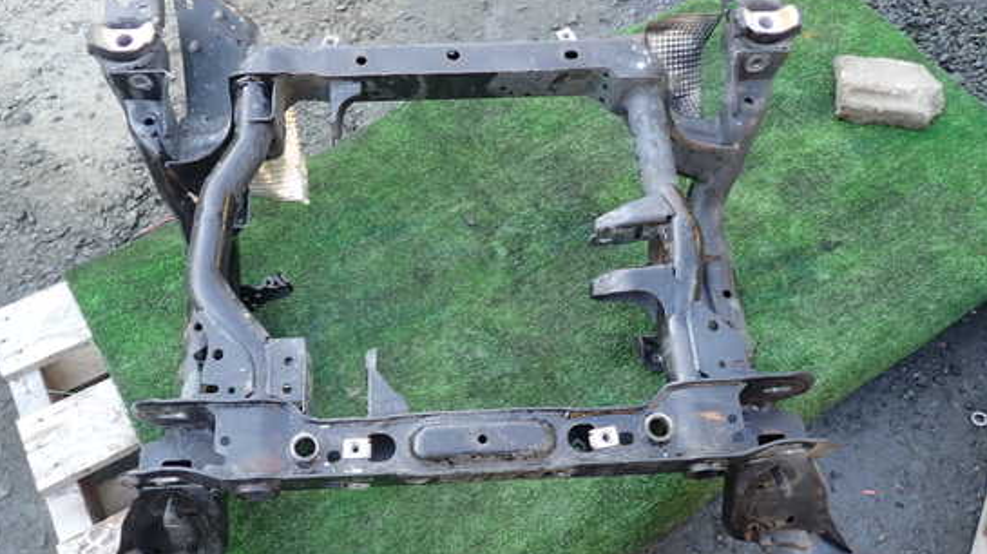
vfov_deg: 38.9
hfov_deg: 64.2
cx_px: 447
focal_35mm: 30
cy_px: 301
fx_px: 785
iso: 100
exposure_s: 1/60
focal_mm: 4.5
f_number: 2
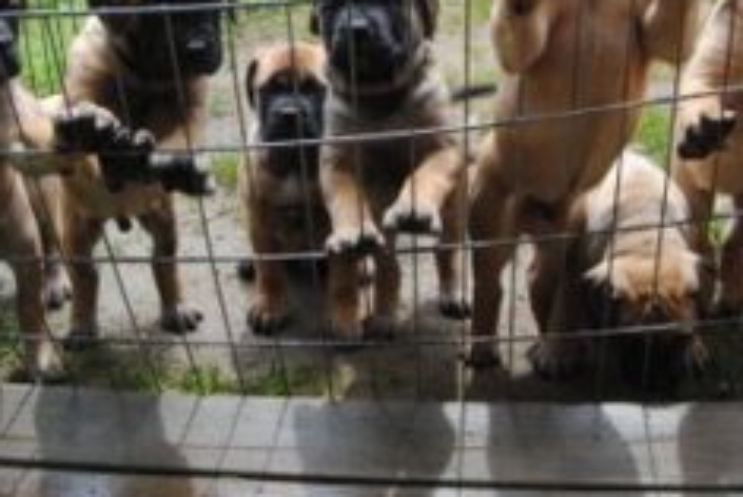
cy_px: 135
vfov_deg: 26.2
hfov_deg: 38.9
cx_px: 364
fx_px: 1053
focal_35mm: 51
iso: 100
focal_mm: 20
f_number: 8
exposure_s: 1/80
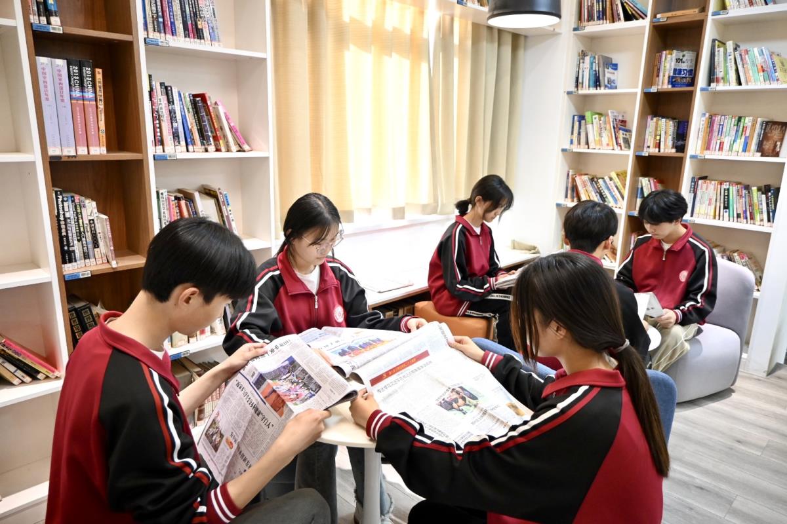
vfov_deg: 53.1
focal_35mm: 24
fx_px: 525
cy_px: 262
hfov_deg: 73.7
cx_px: 394
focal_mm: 16
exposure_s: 1/125
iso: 1250
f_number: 3.5
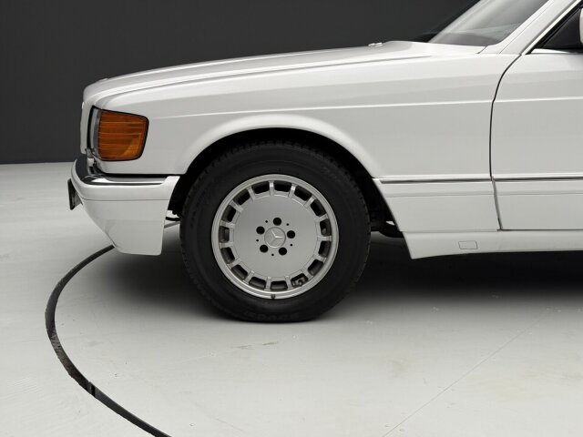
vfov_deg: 30.3
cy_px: 218
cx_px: 292
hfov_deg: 39.7
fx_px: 808
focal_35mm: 48
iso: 100
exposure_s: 1/115
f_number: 1.78
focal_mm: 6.76
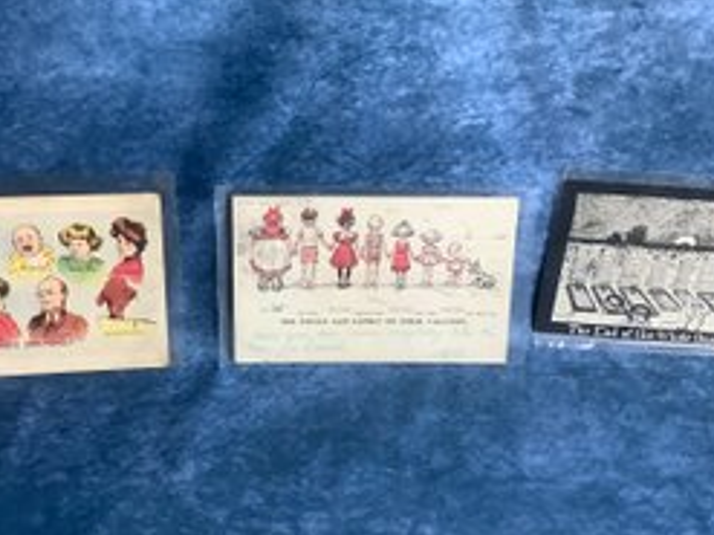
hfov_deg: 43.8
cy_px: 241
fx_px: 887
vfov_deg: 33.5
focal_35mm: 43
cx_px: 328
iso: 160
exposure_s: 1/50
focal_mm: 3.3
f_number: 2.4
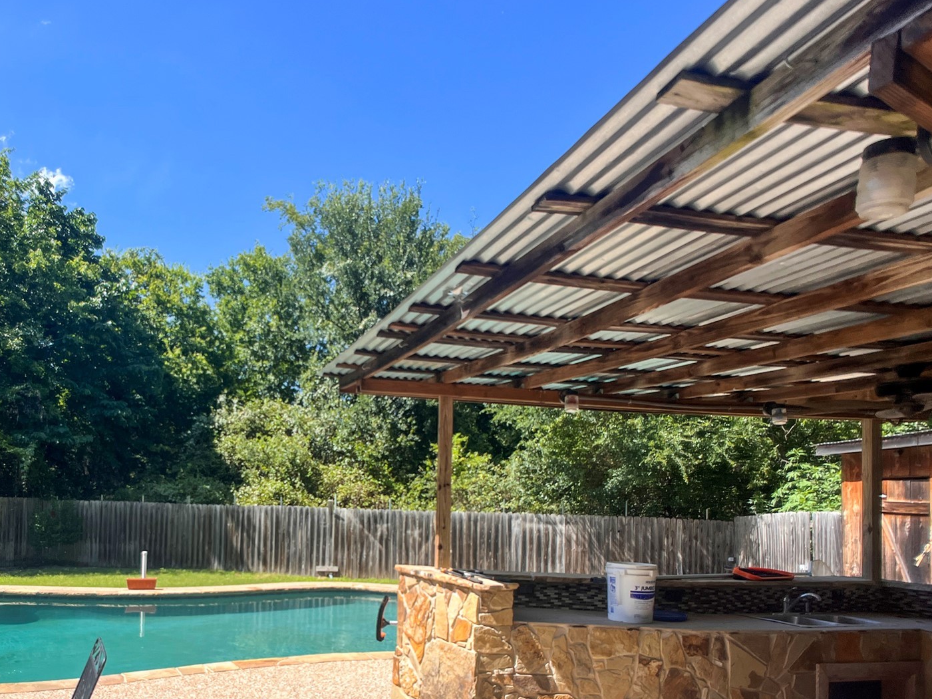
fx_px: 1023
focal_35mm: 38
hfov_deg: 48.0
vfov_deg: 37.3
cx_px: 299
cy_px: 472
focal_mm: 5.7
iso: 50
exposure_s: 1/2299
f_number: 1.5
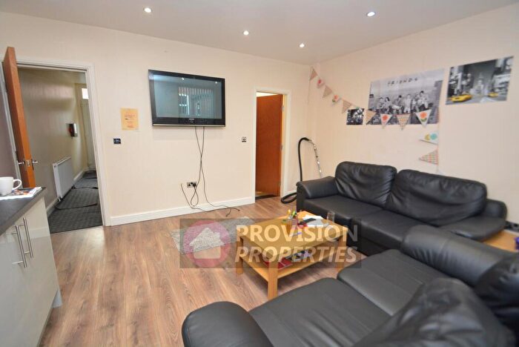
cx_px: 260
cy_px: 174
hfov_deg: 100.3
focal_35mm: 15
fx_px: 216
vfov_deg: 77.4
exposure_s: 1/60
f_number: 4
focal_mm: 10
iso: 720
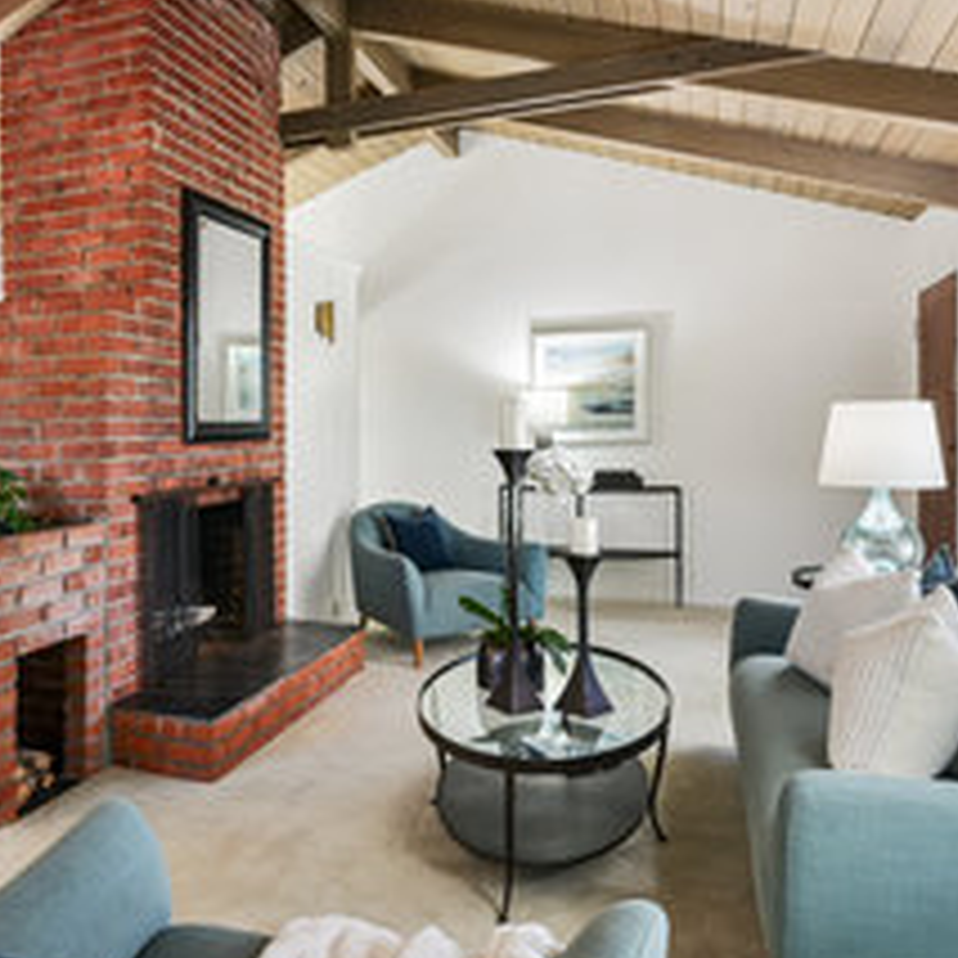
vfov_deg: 59.3
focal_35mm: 27
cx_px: 322
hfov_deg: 58.0
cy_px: 450
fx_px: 841
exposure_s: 1/20
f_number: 9
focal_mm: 15.5
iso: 400
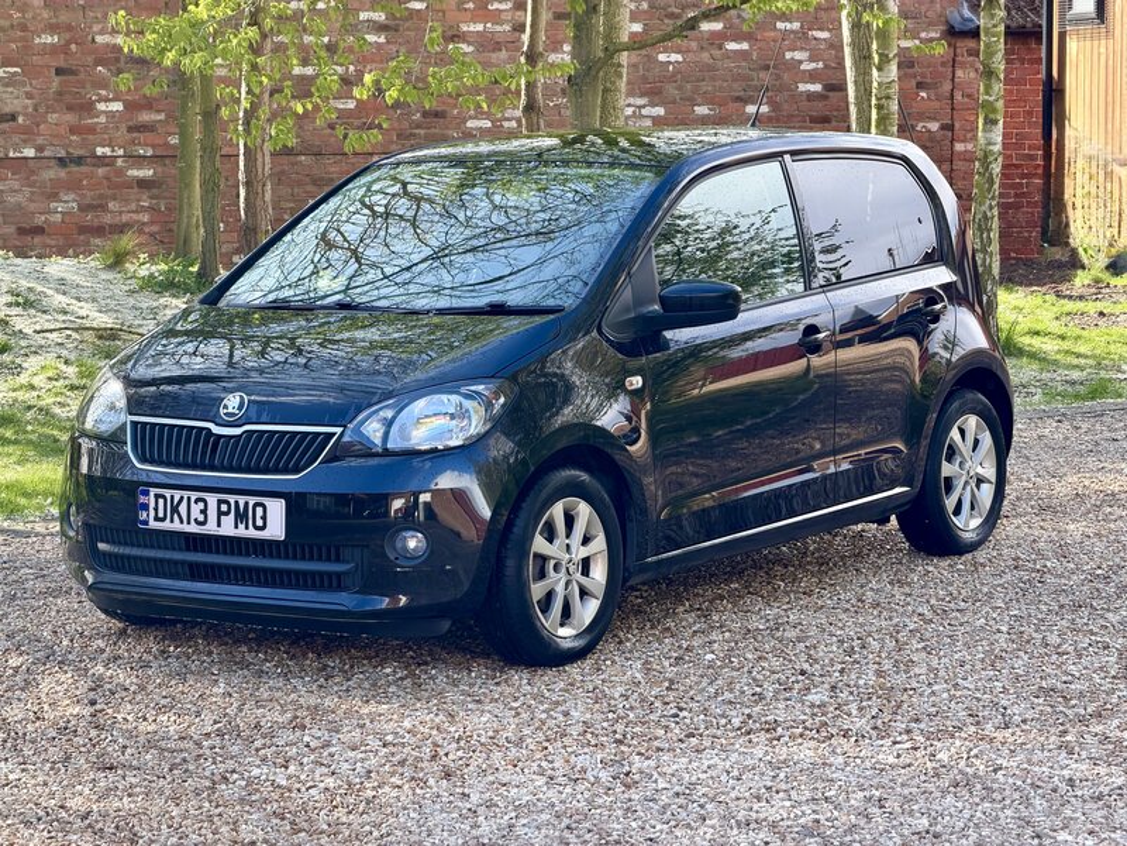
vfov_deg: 14.8
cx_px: 564
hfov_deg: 19.6
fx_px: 3256
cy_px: 423
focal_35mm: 100
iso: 50
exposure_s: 1/171
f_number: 2.8
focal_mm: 16.89
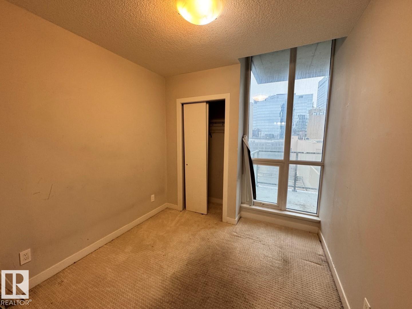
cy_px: 154
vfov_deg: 85.7
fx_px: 167
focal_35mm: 14
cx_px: 206
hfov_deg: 102.1
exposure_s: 1/120
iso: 200
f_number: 2.2
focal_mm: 2.22
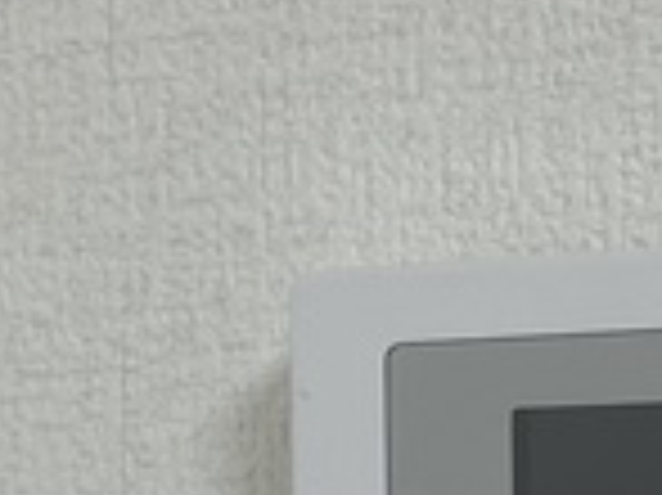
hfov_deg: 11.6
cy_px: 688
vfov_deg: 8.6
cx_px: 248
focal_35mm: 170
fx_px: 3248
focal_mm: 4.2
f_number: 1.6
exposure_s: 1/120
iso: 64
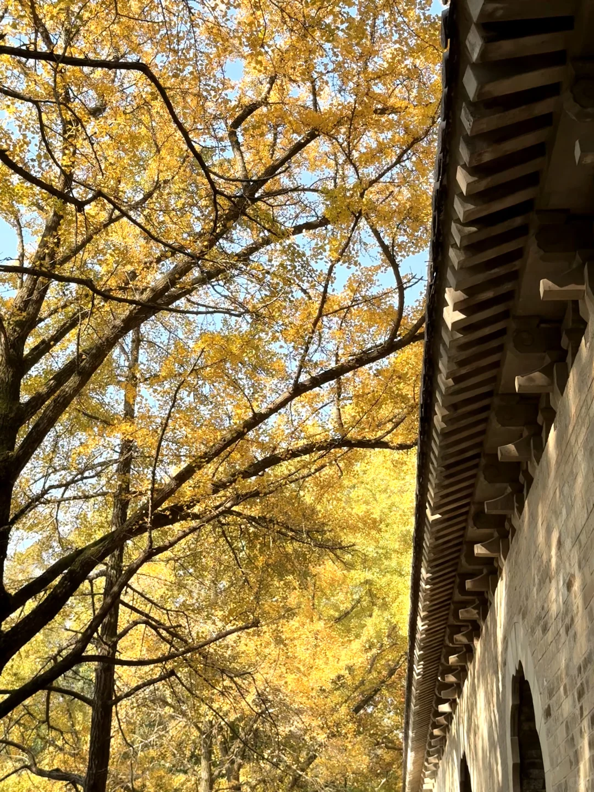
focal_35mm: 48
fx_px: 1098
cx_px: 297
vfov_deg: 39.7
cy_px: 396
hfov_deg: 30.3
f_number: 1.78
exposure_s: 1/1203
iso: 64
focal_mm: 6.76
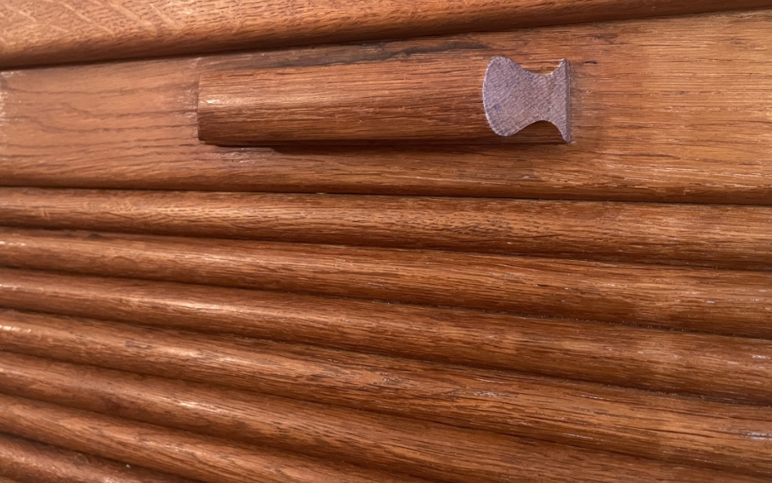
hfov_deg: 52.7
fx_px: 778
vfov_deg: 33.7
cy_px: 115
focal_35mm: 37
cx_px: 400
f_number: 1.6
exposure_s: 1/33
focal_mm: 4.2
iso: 400
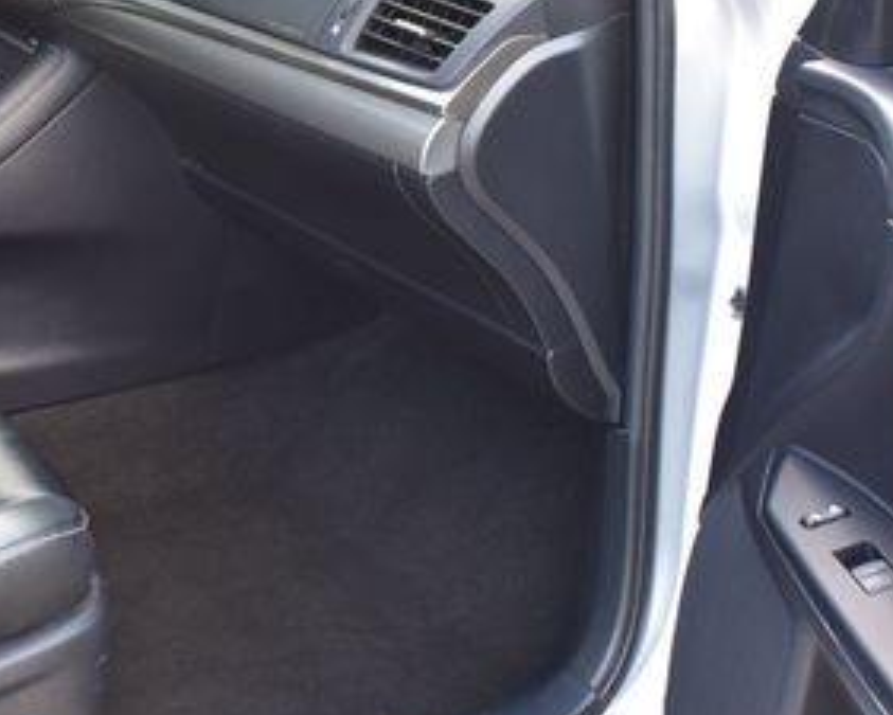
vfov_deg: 19.2
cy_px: 362
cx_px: 222
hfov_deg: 23.6
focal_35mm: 80
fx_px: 2117
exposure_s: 1/20
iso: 400
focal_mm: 25
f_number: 6.3
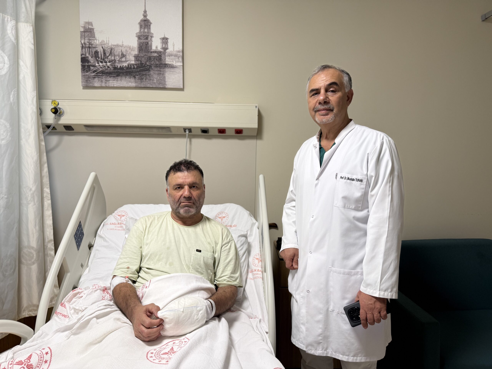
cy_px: 184
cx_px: 246
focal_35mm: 24
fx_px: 341
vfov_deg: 56.8
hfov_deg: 71.6
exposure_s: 1/100
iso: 100
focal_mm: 6.76
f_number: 1.78
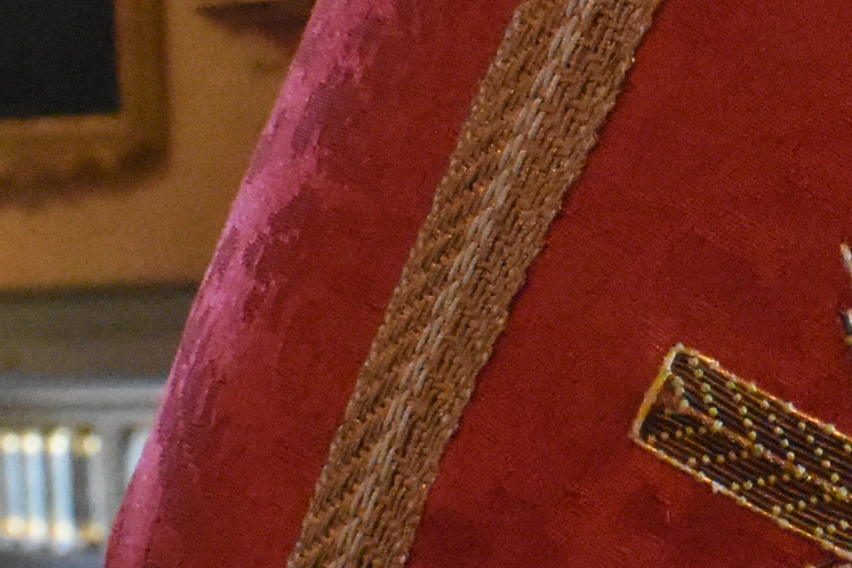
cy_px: 193
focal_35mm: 162
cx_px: 903
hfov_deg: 12.5
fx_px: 3834
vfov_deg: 8.5
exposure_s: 1/20
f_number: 11
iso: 6400
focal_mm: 20
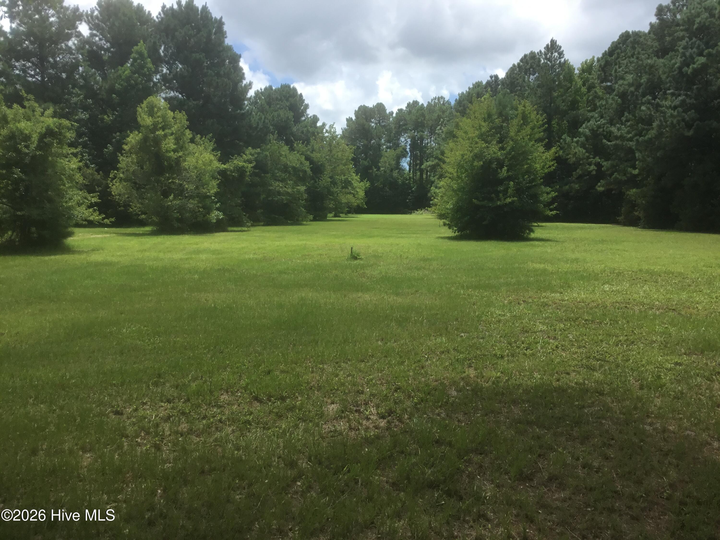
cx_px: 360
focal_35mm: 31
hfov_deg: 58.4
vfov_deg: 45.4
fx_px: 645
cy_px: 270
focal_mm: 3.3
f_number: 2.4
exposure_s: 1/823
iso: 25
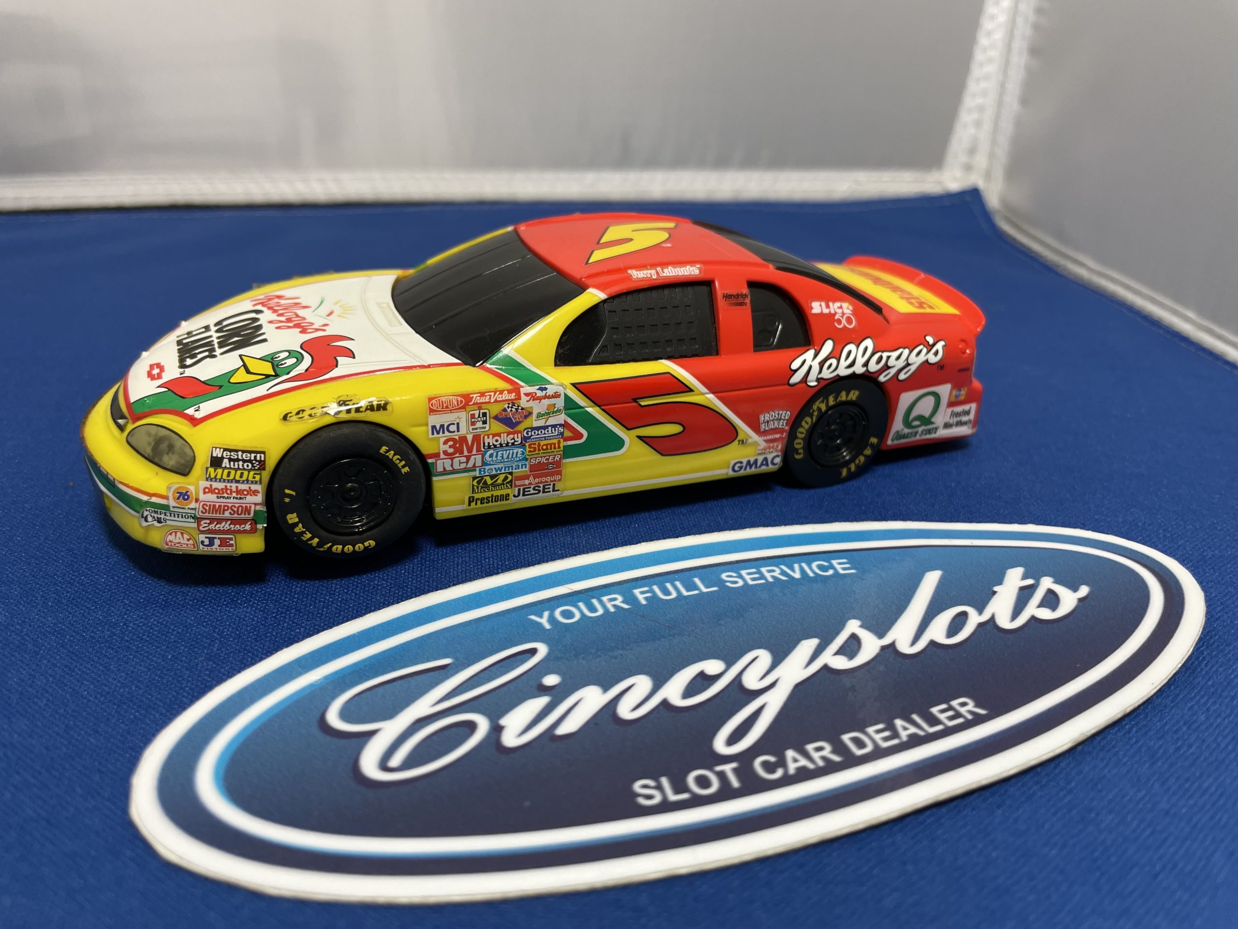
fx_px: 930
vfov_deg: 53.1
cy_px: 464
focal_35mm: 26
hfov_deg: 67.3
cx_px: 619
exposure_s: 1/120
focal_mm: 4.2
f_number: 1.6
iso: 80
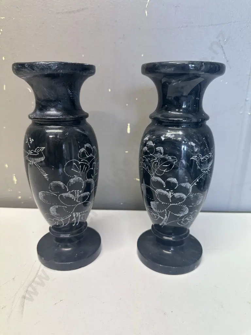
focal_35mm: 24
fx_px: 232
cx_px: 126
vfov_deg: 71.6
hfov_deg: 56.8
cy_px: 168
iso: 160
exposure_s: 1/100
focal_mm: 6.86
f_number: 1.78
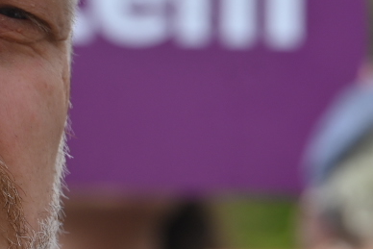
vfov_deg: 2.2
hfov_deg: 3.3
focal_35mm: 626
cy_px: 101
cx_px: -190
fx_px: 6488
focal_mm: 150
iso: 100
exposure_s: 1/400
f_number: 6.3
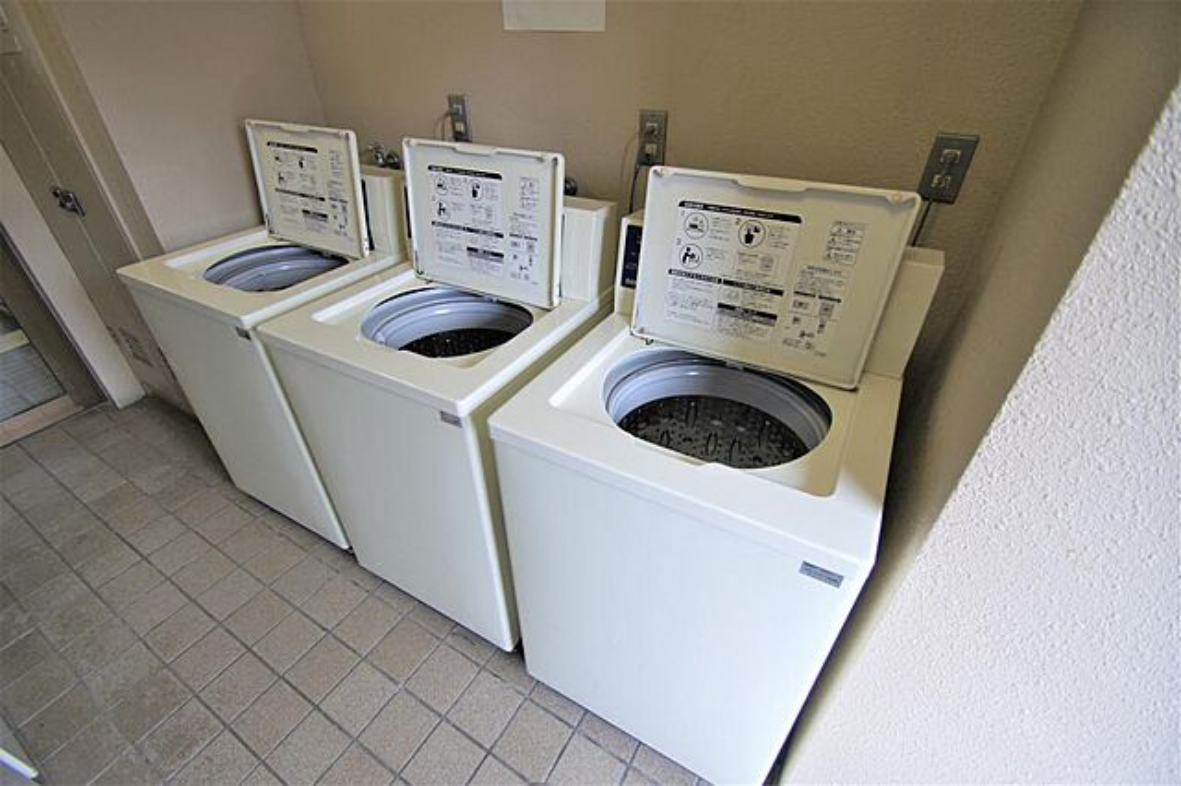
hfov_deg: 100.4
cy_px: 393
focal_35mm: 15
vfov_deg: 77.3
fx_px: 492
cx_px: 590
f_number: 3.5
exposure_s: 1/30
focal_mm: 10
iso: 125
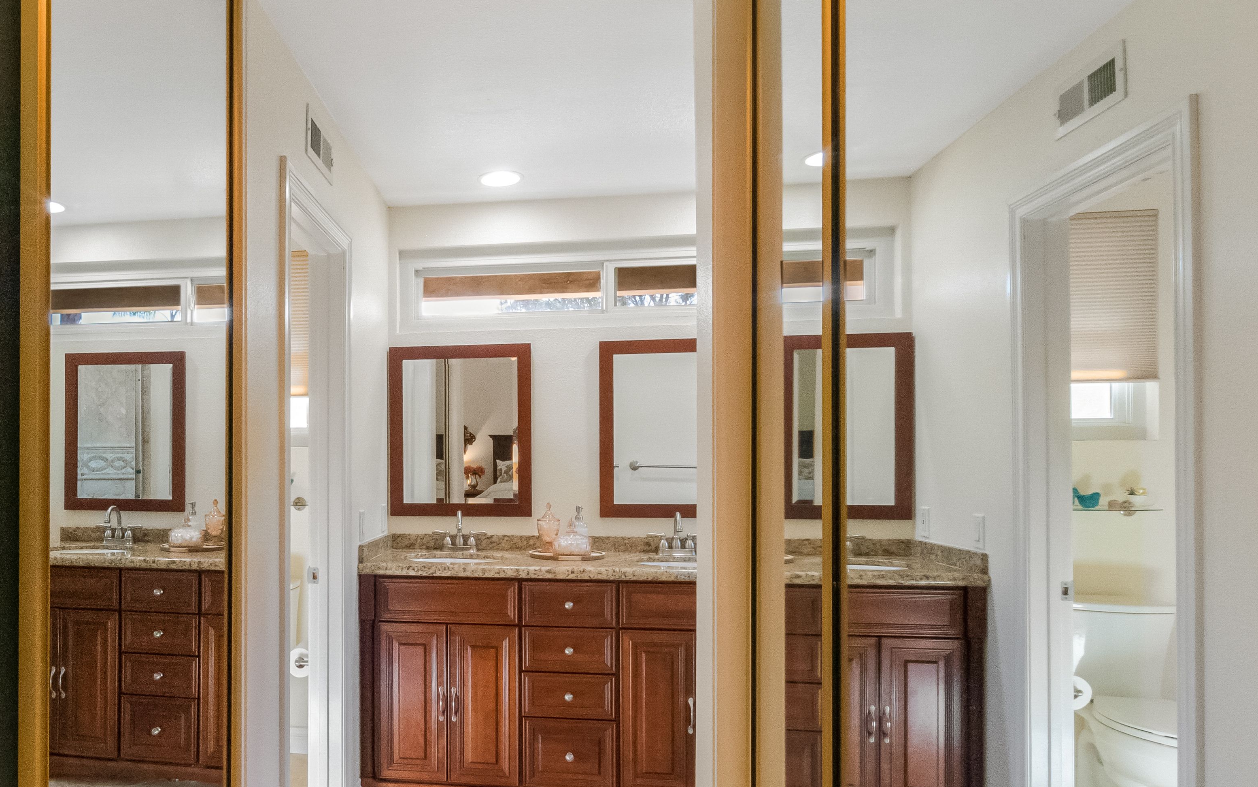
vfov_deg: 54.7
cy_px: 464
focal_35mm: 22
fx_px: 754
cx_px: 393
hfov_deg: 76.4
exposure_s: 1/60
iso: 3200
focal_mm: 7
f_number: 9
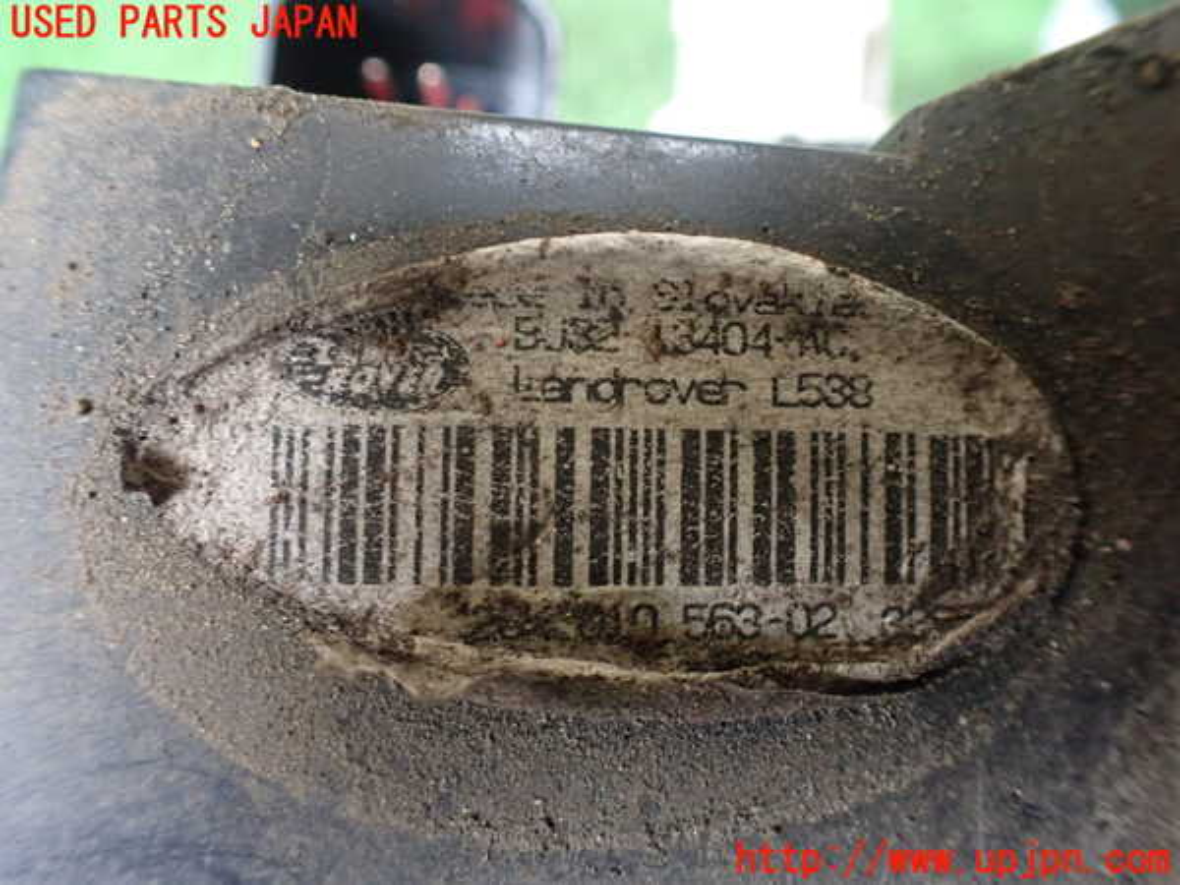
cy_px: 442
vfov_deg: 46.8
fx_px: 1023
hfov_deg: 60.0
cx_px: 590
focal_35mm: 30
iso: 1000
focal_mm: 5.4
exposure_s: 1/30
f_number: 2.3
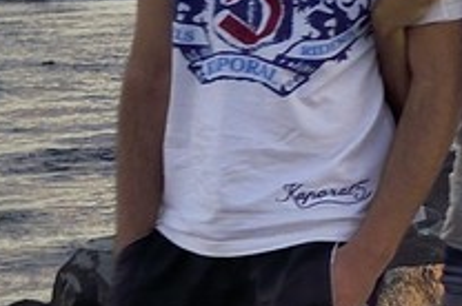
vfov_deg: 4.6
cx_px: 1462
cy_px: -133
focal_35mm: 293
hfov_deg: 6.4
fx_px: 3754
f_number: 10
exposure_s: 1/100
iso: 400
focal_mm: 38
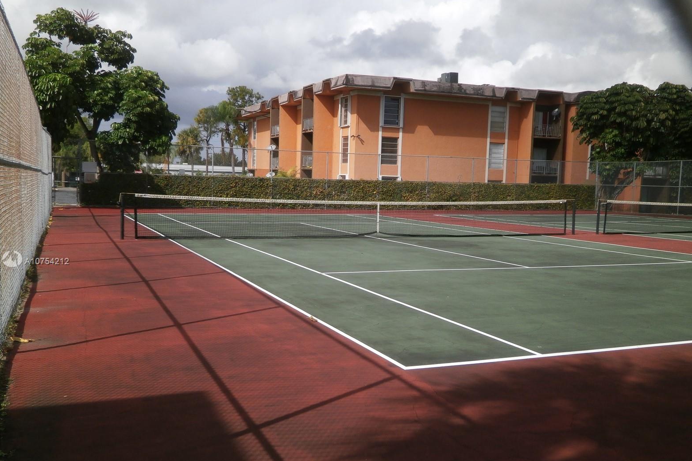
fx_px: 634
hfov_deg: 57.2
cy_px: 262
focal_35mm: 33
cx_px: 353
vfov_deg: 39.9
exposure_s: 1/2000
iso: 100
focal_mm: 5.5
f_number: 2.9
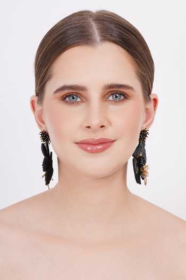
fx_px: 1550
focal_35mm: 200
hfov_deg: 6.9
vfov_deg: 10.3
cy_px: 140
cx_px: 93
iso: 200
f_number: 10
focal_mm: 200
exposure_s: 1/125
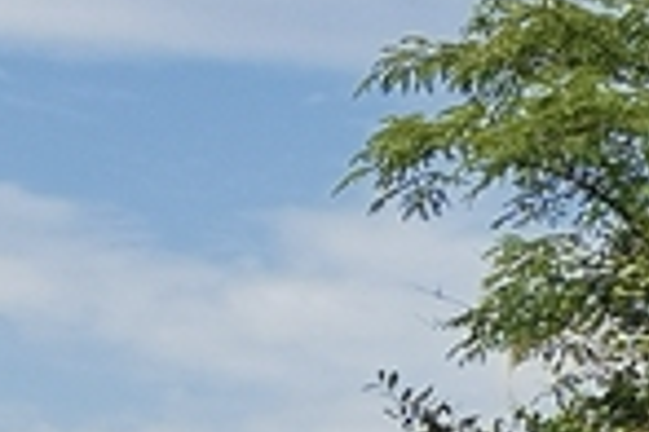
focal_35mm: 235
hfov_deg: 8.7
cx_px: 106
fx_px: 4236
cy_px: 802
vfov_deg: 5.7
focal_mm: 4.75
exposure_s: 1/1701
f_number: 1.8
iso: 50
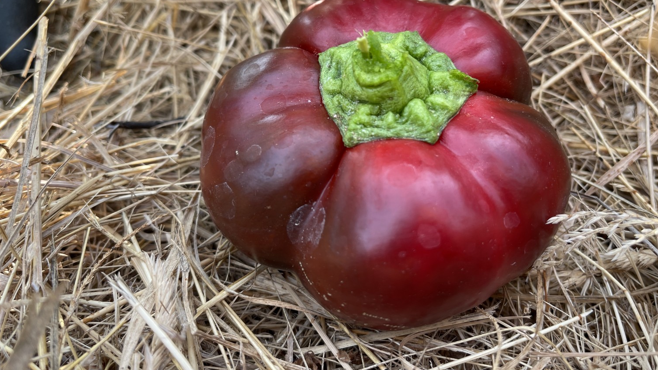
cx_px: 332
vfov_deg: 39.9
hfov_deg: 66.1
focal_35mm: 29
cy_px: 138
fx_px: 506
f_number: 1.6
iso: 32
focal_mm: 5.1
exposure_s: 1/142
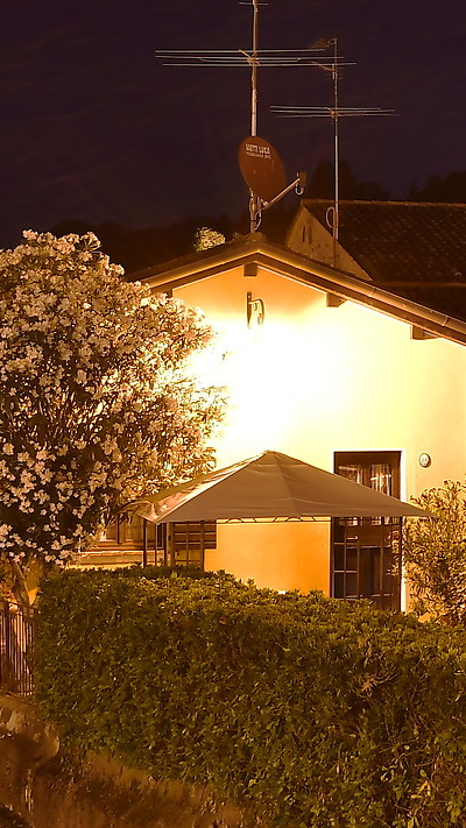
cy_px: 298
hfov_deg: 11.3
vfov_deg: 21.1
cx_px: 806
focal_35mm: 101
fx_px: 2213
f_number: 8
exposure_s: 30
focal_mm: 19
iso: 100
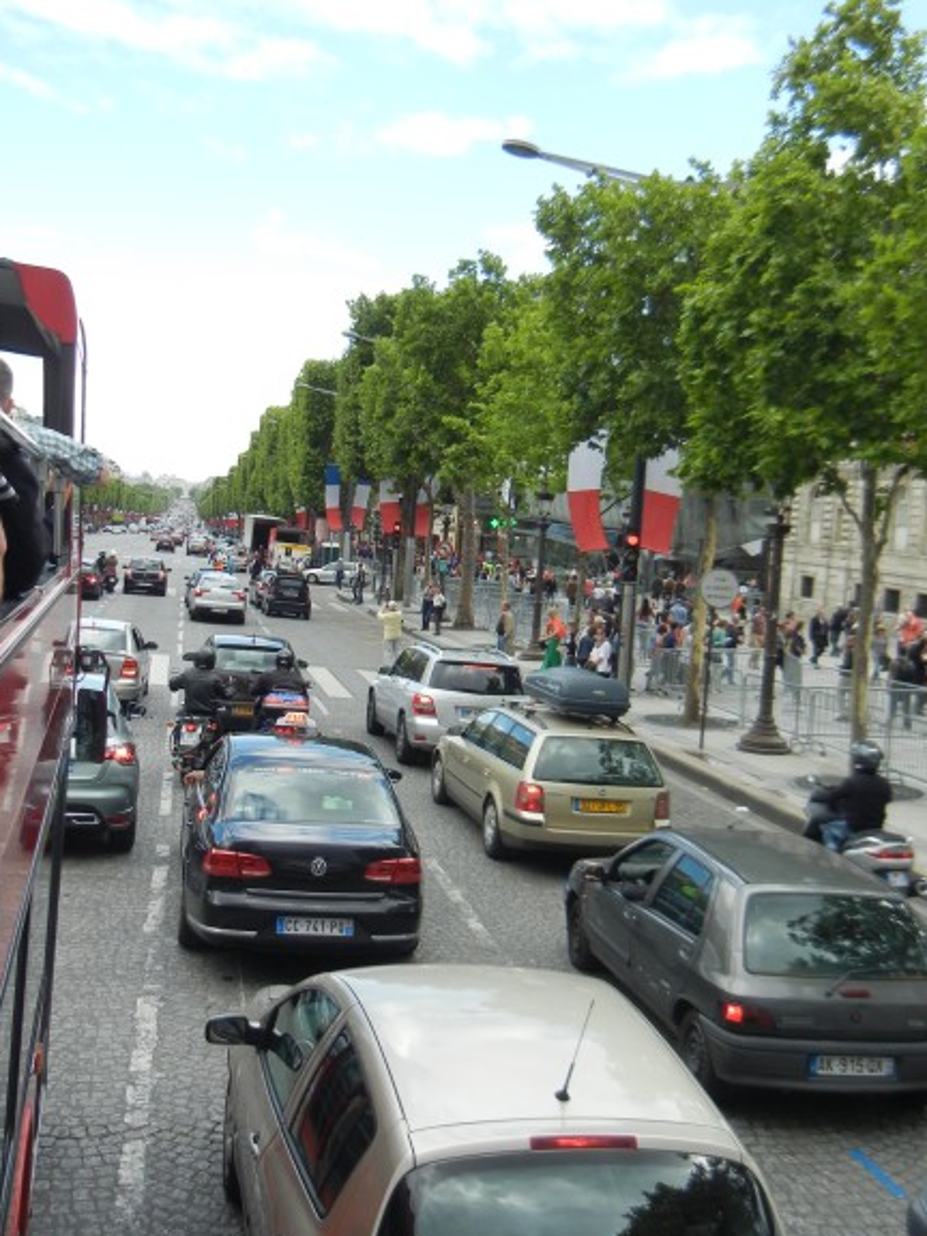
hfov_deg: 35.9
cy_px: 545
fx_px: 1428
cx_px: 433
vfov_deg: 46.7
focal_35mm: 40
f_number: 7
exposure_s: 1/122
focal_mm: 5.4
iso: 160
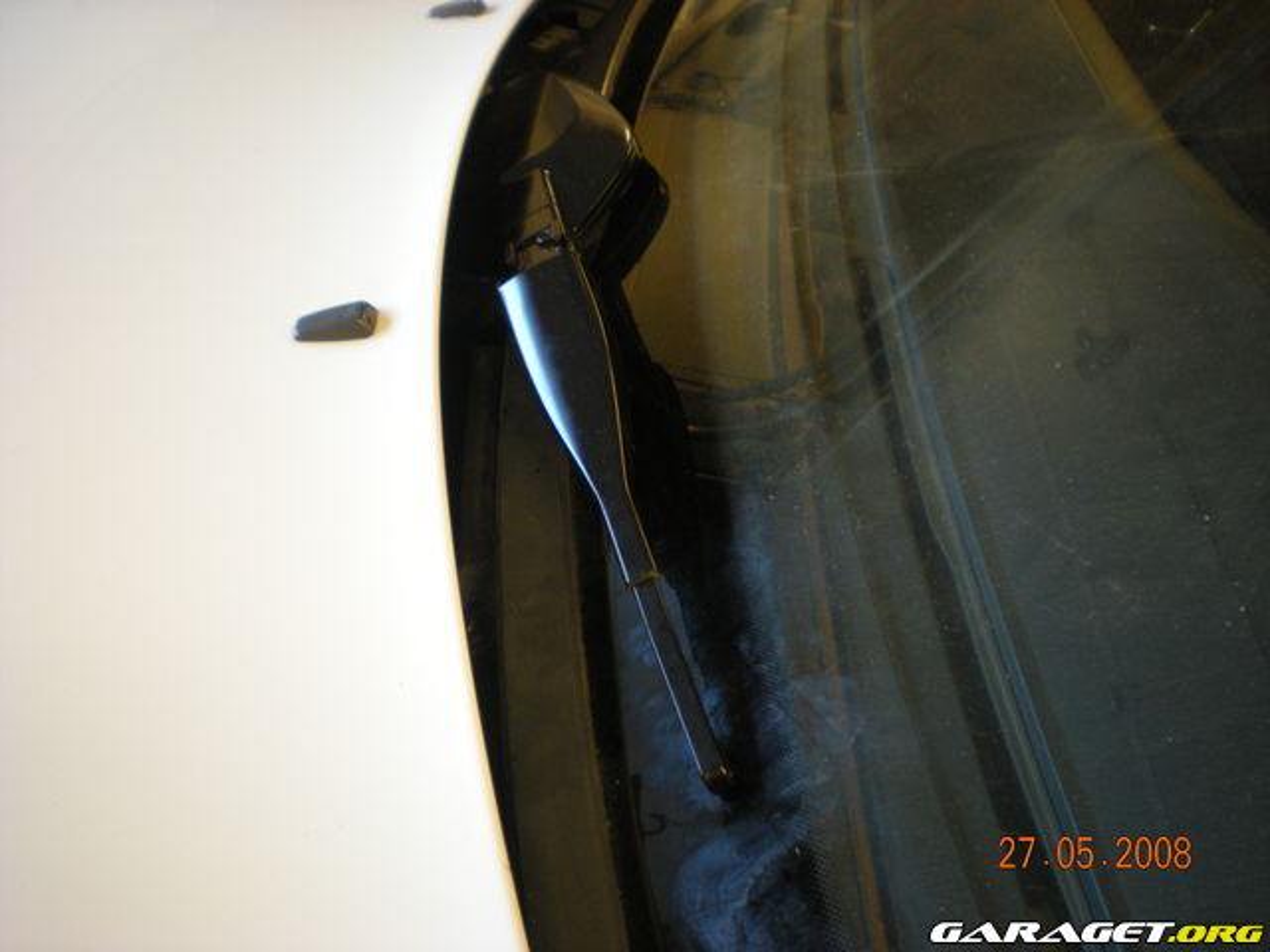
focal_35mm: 38
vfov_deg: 37.7
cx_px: 635
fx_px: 1394
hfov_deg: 49.0
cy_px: 476
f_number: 3.1
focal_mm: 6.3
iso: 200
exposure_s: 1/22.5
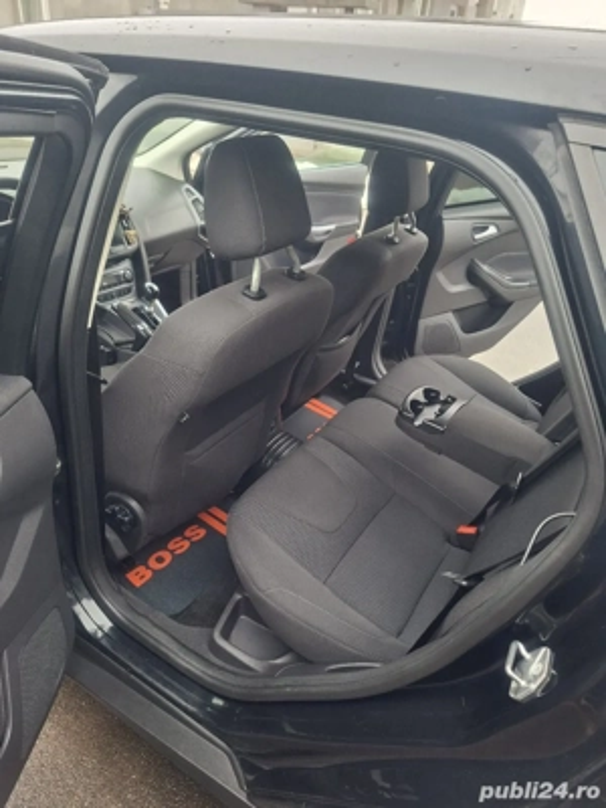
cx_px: 303
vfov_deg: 73.9
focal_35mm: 23
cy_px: 404
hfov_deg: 58.9
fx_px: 537
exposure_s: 1/100
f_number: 1.8
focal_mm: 5.54
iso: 200
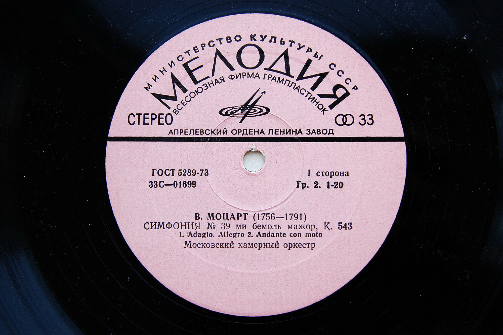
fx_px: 733
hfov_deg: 37.9
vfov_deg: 25.7
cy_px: 168
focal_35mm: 52
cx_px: 252
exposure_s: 1/80
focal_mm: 35
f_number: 5
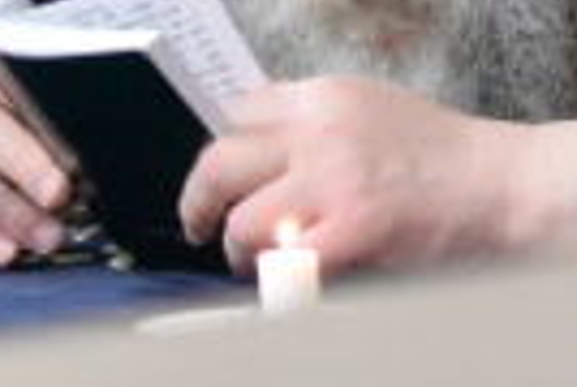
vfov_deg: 1.6
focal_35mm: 839
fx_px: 13477
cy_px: -114
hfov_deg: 2.5
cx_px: 220
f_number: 4
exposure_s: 1/40
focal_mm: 110
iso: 4000
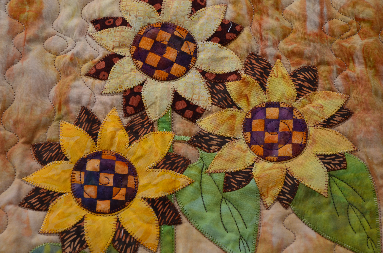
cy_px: 126
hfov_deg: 13.1
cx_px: 192
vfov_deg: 8.7
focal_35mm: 158
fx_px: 1672
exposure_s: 1/60
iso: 280
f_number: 10
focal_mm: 105
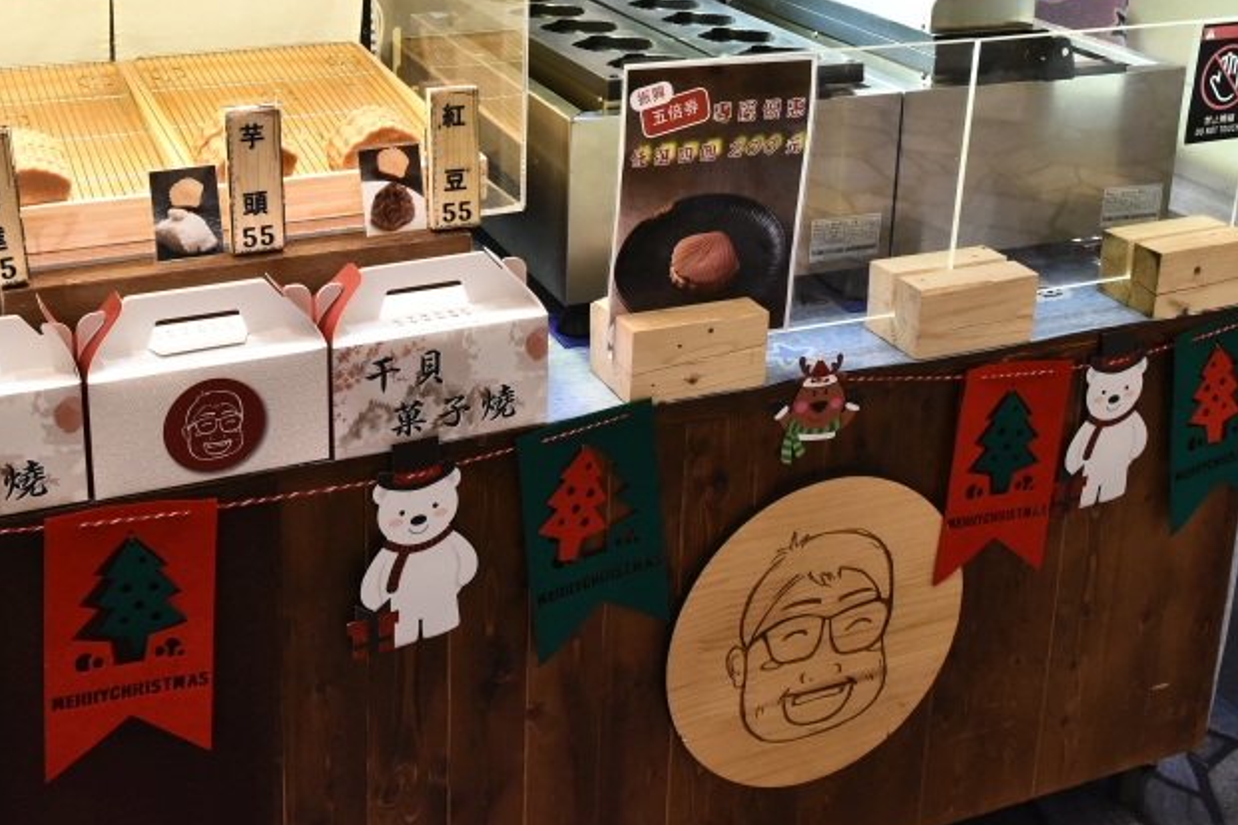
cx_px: 522
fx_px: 1651
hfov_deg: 41.0
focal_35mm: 48
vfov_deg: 27.2
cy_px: 111
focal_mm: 27
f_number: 8
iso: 2500
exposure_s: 1/60
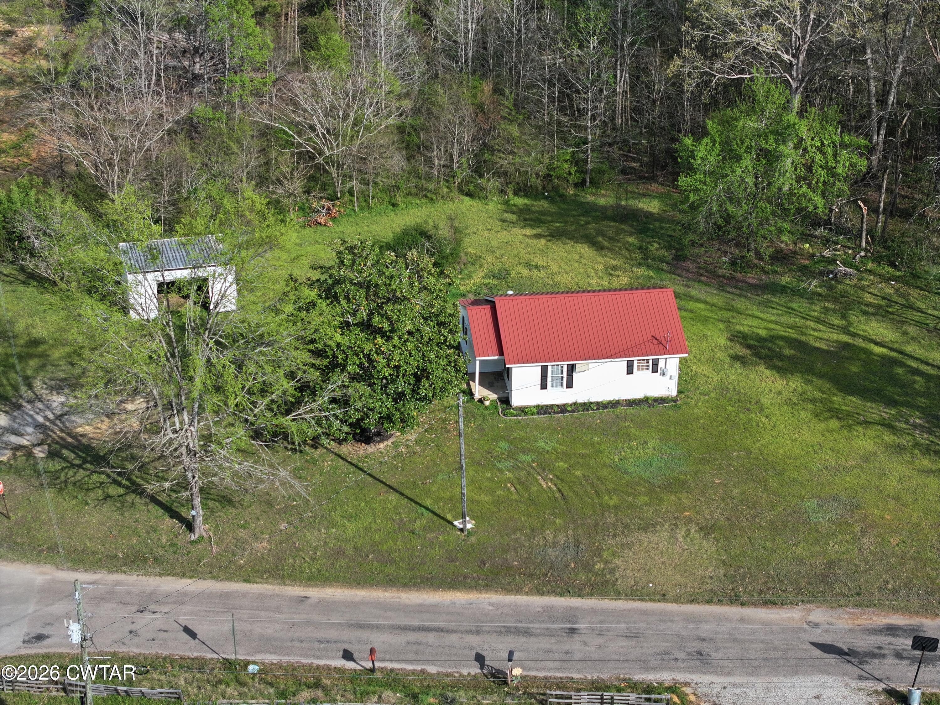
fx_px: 1901
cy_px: 352
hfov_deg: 27.8
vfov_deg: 21.0
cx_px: 470
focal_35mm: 70
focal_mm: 19.35
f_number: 2.8
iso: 100
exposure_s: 1/1000
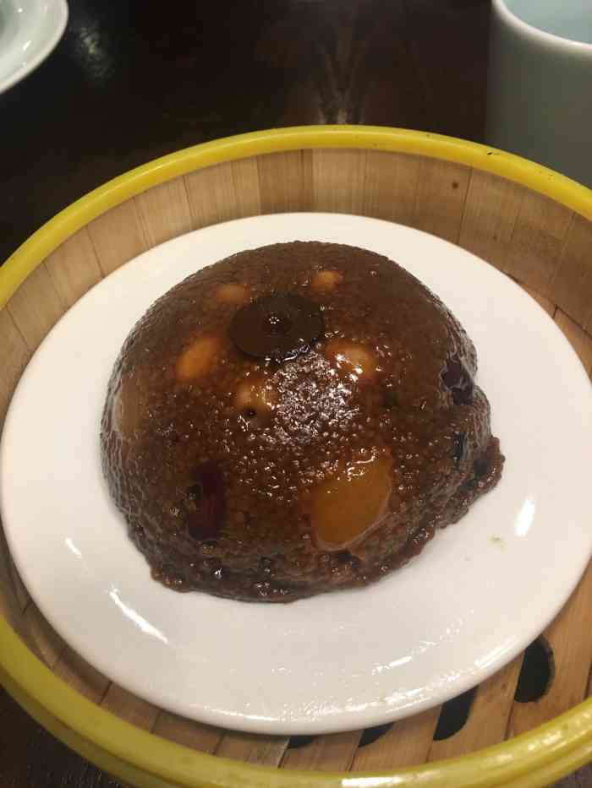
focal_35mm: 29
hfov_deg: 48.2
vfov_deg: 61.7
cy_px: 394
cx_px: 296
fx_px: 661
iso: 64
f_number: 2.2
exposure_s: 1/17
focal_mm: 4.15
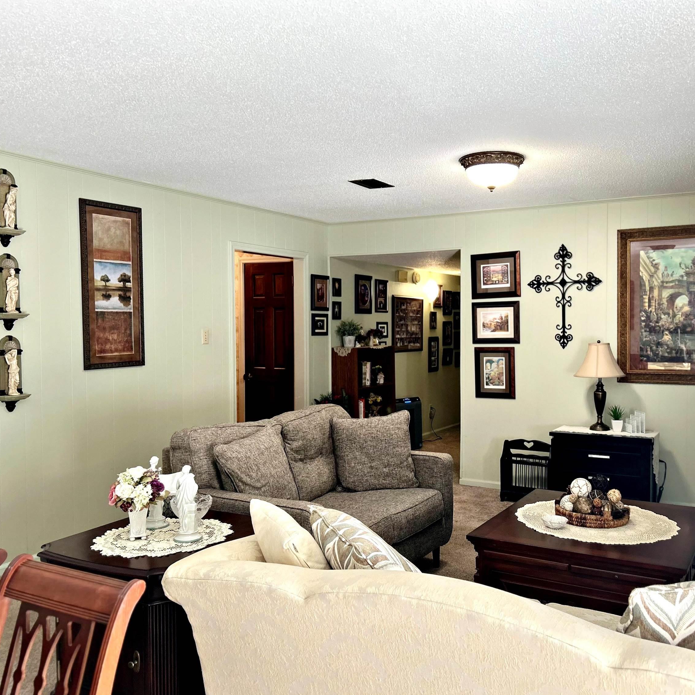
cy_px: 350
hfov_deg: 52.3
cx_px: 407
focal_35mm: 31
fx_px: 704
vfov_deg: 52.5
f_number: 1.5
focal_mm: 5.7
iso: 100
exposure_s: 1/60
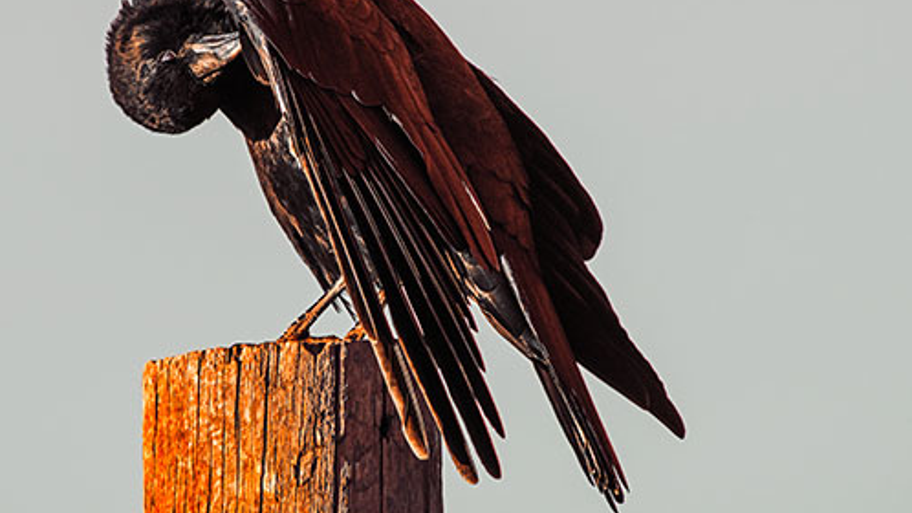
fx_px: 24156
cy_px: 223
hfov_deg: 2.2
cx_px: 456
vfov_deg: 1.2
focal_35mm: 999
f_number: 12
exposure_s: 1/1000
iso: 1400
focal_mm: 950
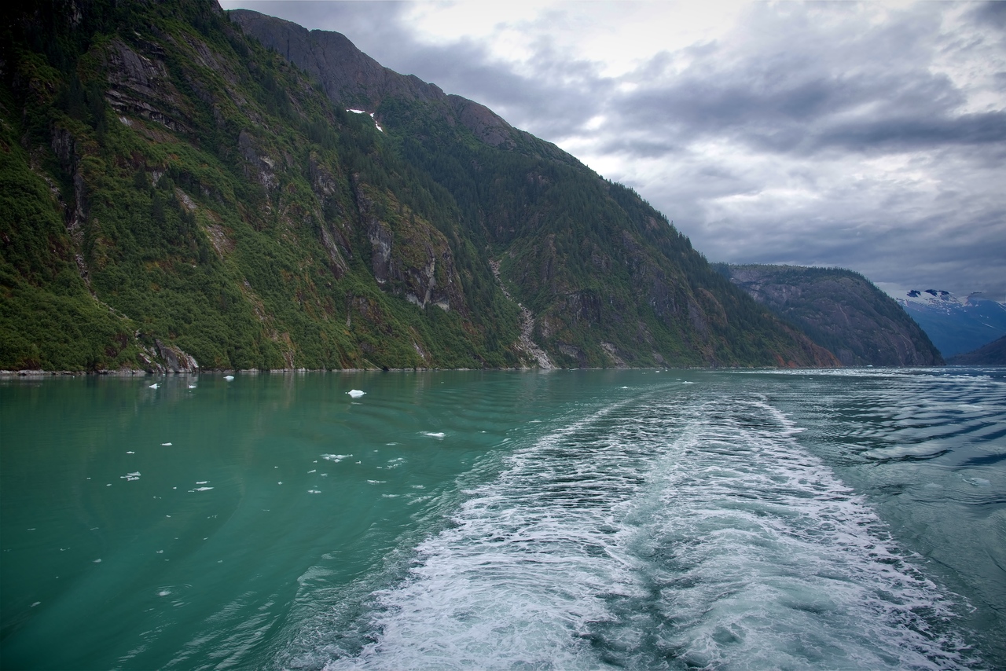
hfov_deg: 73.7
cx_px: 503
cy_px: 336
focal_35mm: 24
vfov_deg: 53.2
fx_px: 671
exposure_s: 1/200
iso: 100
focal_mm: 24
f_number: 7.1
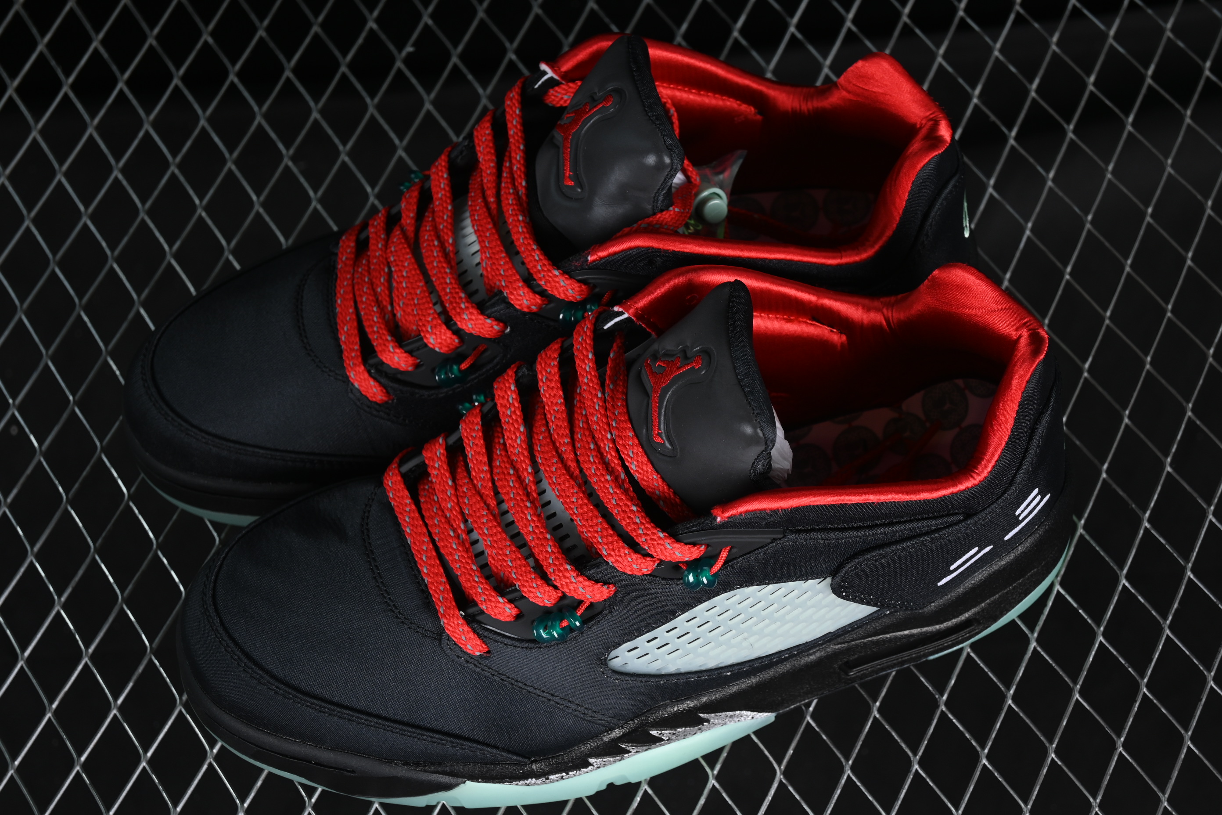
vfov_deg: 18.2
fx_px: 2546
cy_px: 408
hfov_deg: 27.0
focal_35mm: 75
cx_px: 611
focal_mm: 50
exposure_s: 1/50
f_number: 6.3
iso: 160
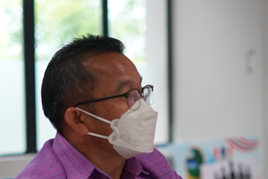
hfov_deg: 16.5
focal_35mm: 124
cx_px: 174
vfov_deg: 11.0
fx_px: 923
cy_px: 179
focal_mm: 50
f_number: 2
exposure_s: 1/125
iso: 400
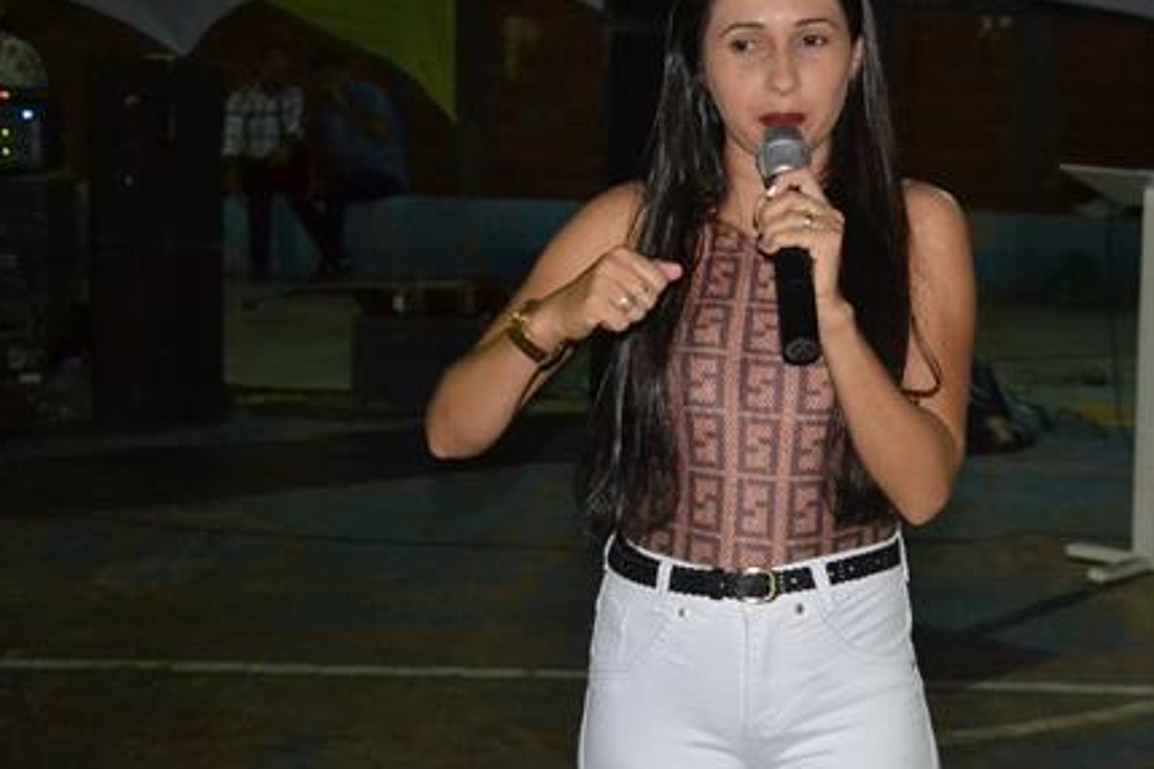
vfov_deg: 16.1
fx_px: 2725
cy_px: 442
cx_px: 780
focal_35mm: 85
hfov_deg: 23.8
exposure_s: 1/60
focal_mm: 38
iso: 3200
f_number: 4.5
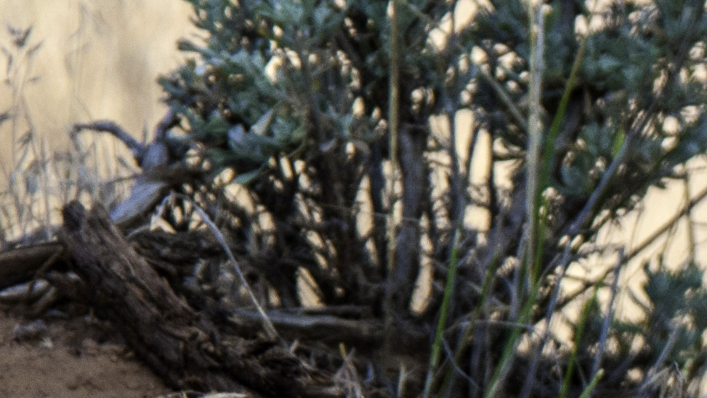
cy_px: 385
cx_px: 1322
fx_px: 26283
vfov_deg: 0.9
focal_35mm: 1402
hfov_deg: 1.5
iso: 200
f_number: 5.3
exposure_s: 1/80
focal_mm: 230
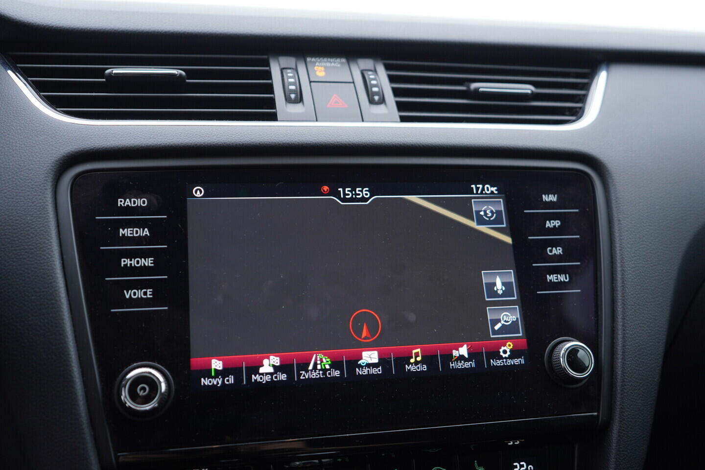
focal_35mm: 36
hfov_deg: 53.1
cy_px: 235
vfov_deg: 36.9
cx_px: 352
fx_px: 705
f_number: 2.8
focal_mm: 24
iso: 160
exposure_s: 1/40
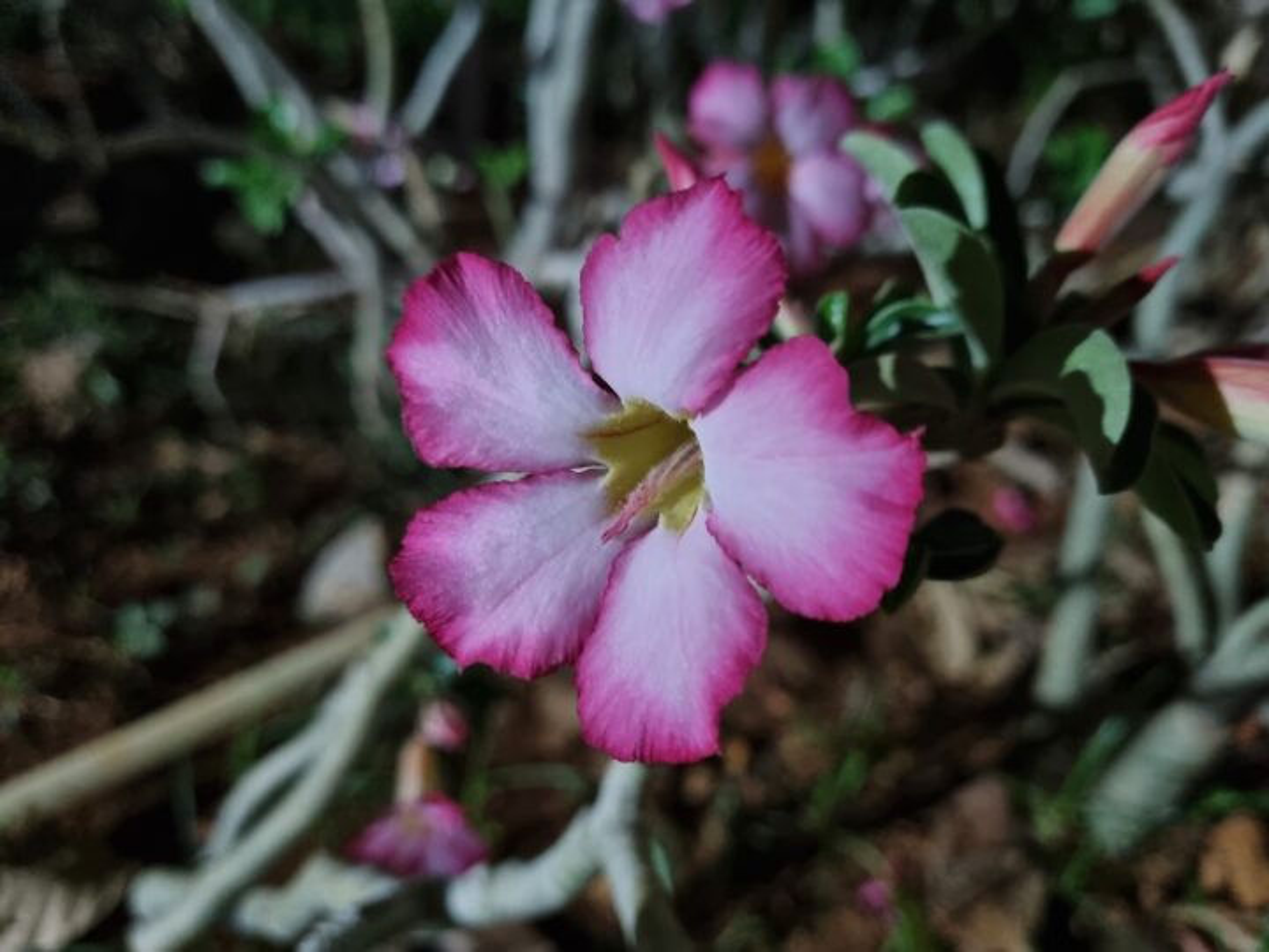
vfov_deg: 53.1
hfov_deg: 67.3
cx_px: 634
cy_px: 476
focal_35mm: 26
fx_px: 953
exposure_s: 1/25
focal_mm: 5.4
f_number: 1.8
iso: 800
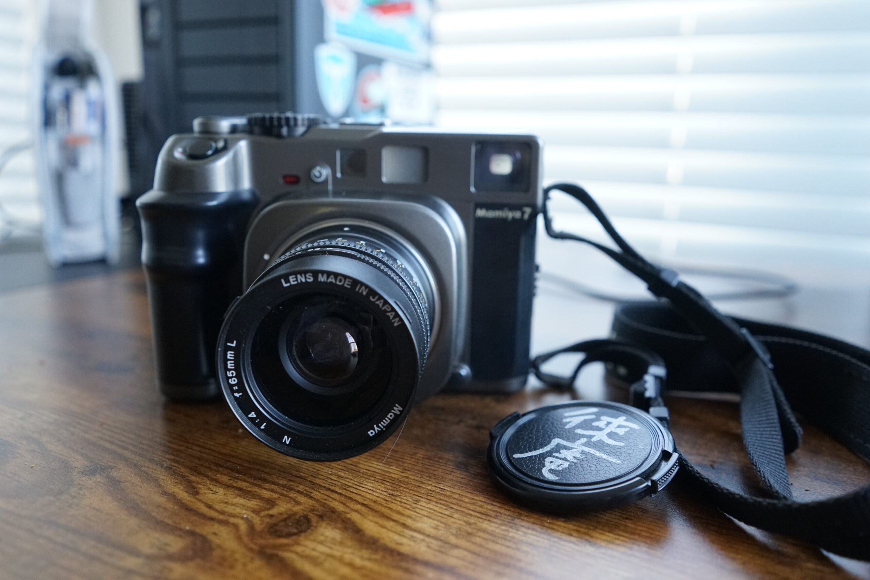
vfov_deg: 46.4
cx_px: 435
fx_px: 677
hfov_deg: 65.5
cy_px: 290
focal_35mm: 28
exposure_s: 1/80
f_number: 4
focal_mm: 28
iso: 2500
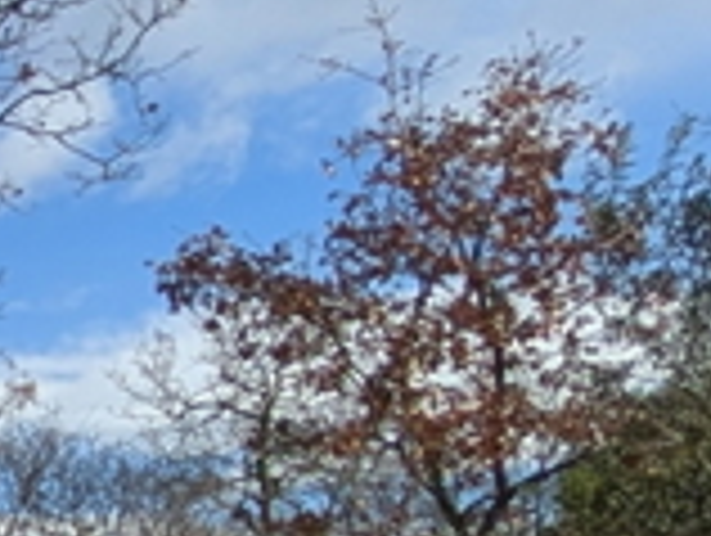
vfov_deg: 14.7
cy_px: 885
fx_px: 1872
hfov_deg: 12.1
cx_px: -1332
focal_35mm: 91
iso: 48
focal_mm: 2.02
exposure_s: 1/3257
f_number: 1.7
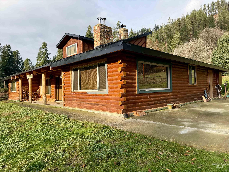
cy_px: 86
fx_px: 159
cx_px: 114
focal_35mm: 24
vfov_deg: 56.8
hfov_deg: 71.6
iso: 80
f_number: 1.78
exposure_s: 1/2445
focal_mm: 6.76
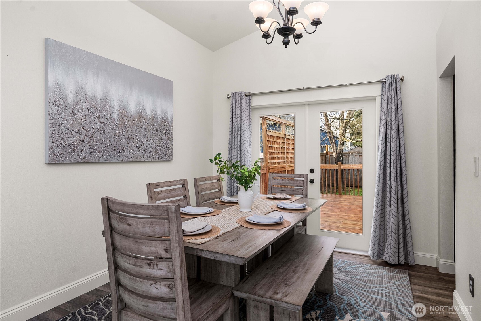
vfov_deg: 62.0
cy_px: 160
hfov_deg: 83.9
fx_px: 267
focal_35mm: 20
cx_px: 240
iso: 125
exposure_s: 1/60
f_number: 7.1
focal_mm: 20
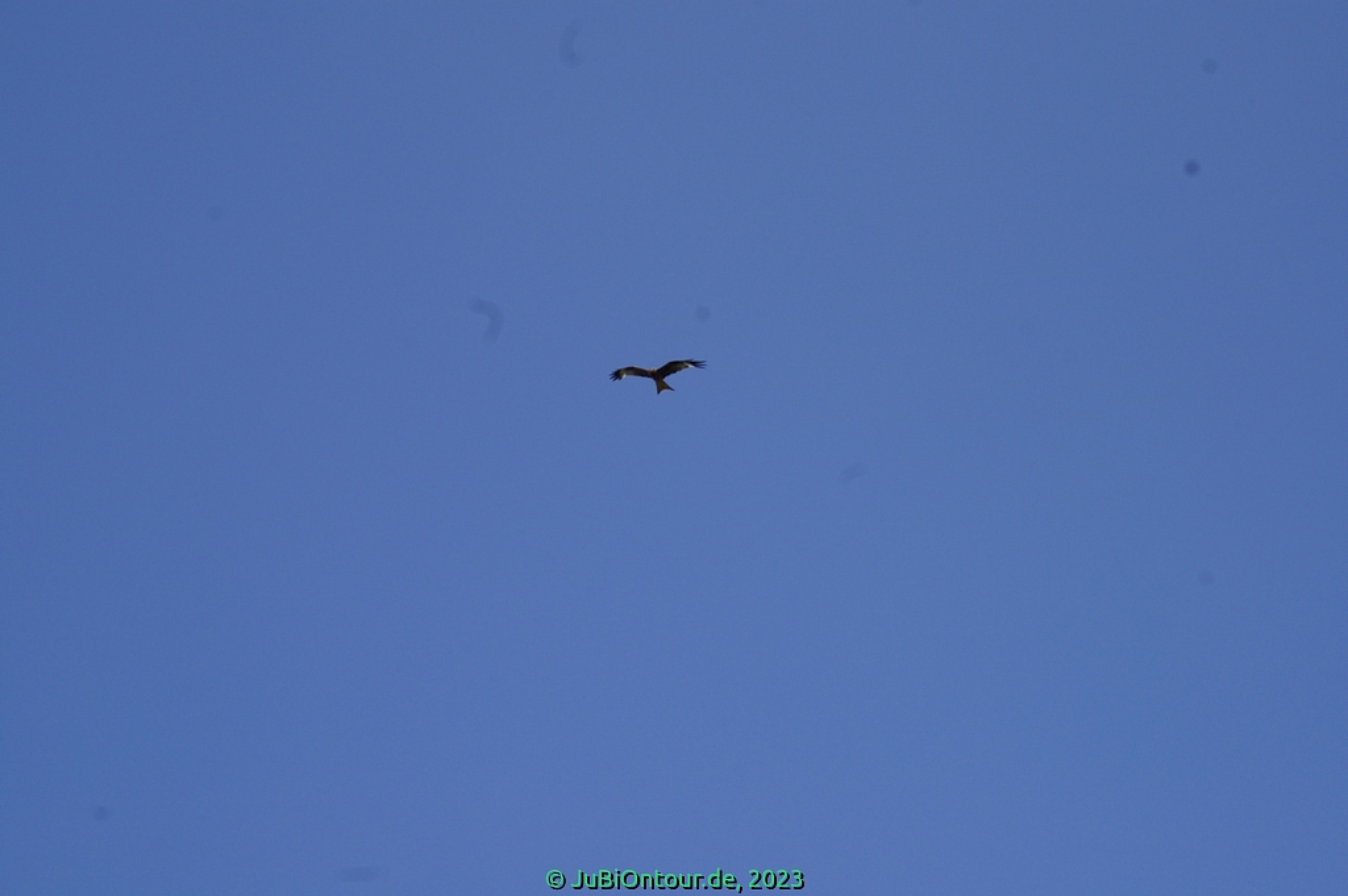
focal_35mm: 110
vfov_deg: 12.5
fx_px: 4097
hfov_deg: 18.7
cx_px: 674
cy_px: 448
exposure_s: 1/350
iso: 200
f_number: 9.5
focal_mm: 73
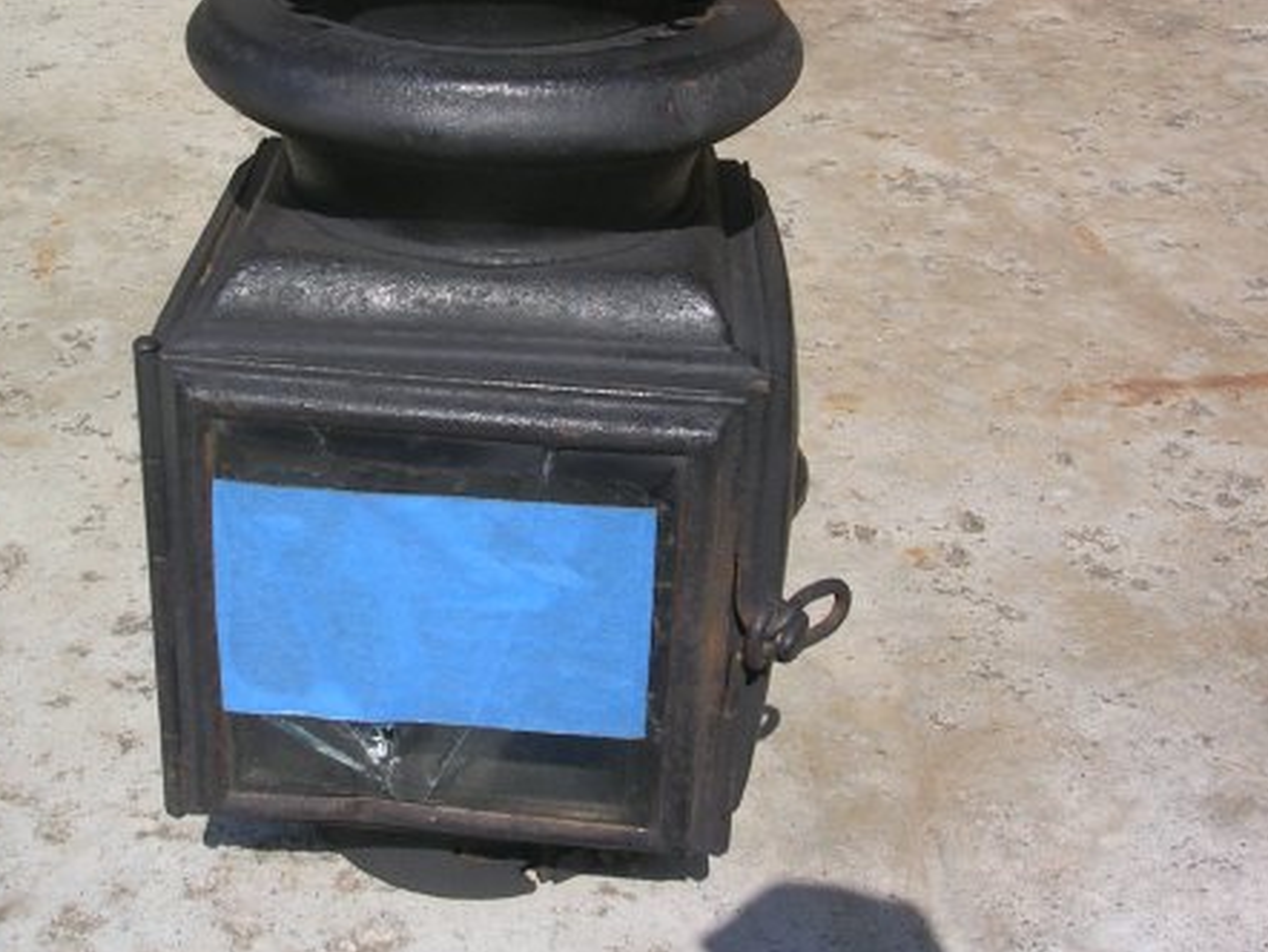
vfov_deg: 26.3
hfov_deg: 34.7
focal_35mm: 55
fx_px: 2016
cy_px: 272
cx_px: 465
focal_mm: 5.8
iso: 50
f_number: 5.6
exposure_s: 1/437
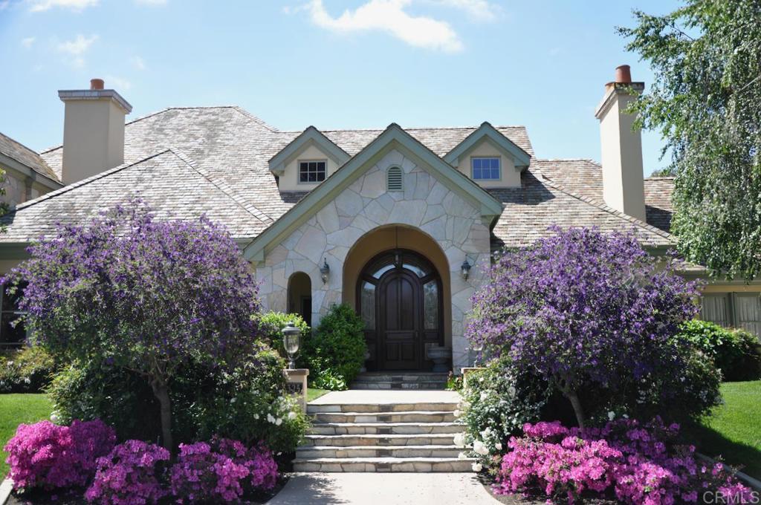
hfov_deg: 53.2
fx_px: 760
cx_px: 380
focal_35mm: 36
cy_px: 252
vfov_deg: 36.8
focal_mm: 24
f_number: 5.6
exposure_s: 1/160
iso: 200
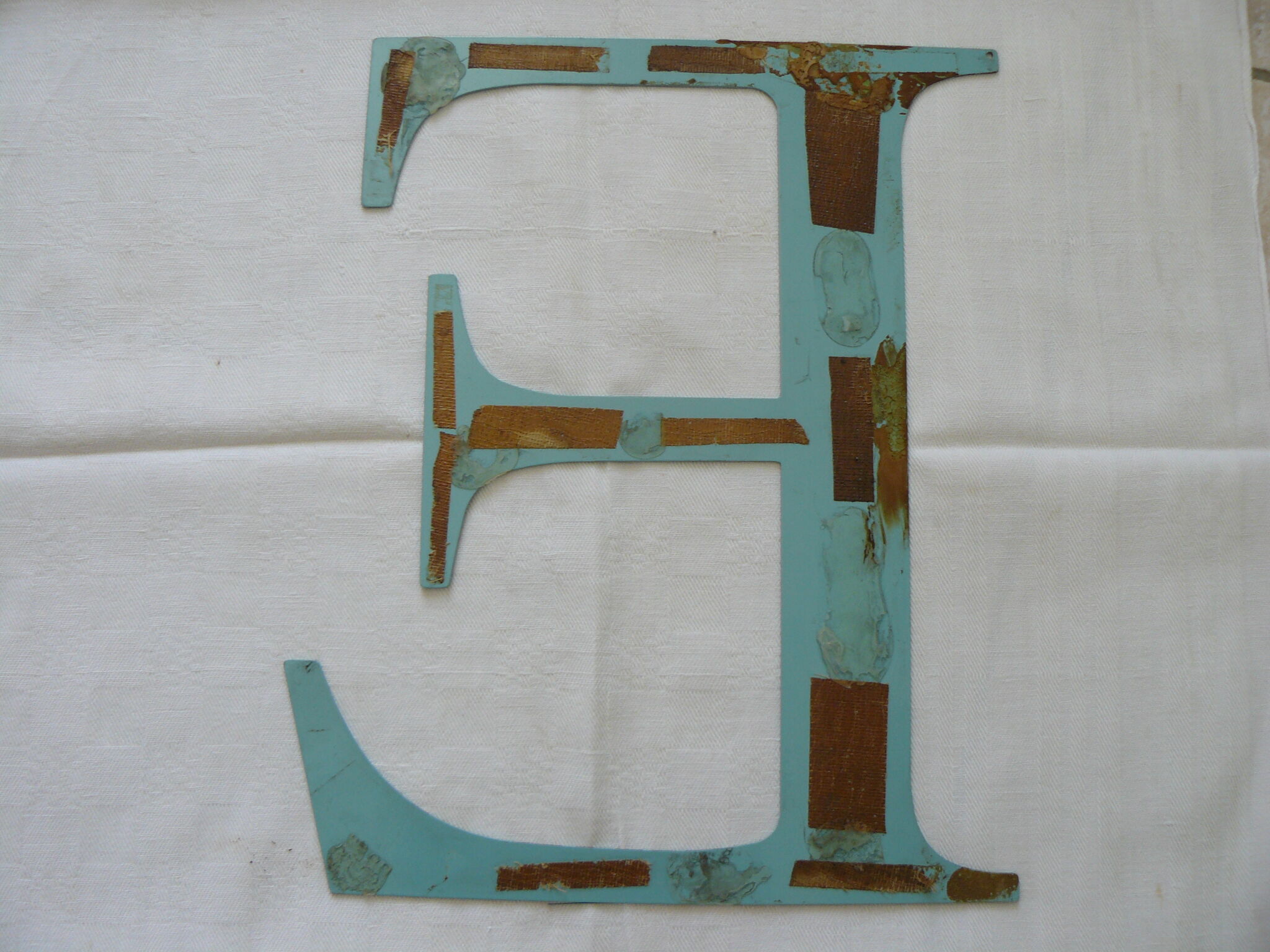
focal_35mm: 36
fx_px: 1321
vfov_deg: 39.7
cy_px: 476
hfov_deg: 51.4
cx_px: 635
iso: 100
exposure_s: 1/80
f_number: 2.8
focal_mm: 6
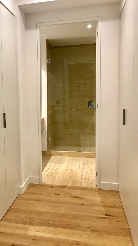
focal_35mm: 41
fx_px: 267
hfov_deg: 27.8
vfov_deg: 49.4
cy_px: 123
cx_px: 11
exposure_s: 1/30
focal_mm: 3.99
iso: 40
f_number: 1.8
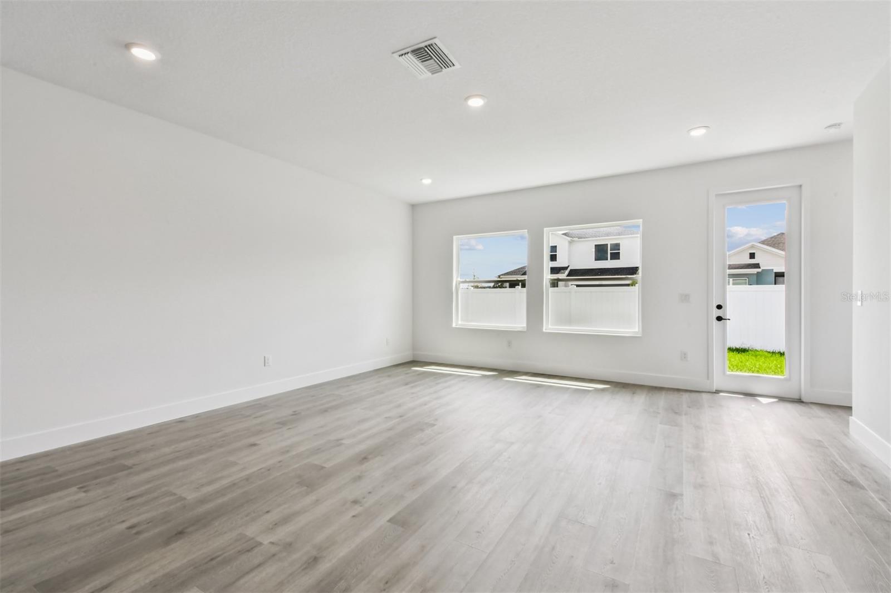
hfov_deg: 100.4
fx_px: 371
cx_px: 446
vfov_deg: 77.3
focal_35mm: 15
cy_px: 296
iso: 100
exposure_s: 1/15
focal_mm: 10
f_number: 22
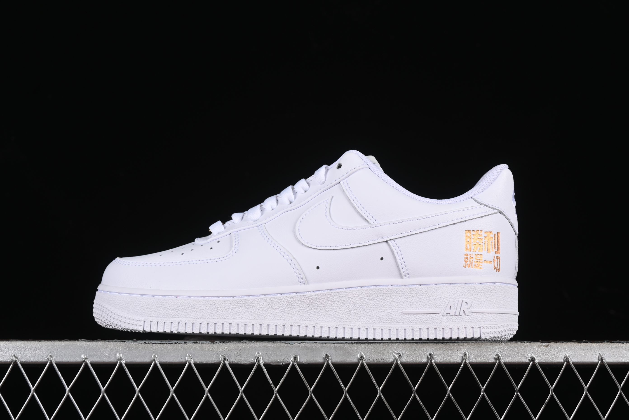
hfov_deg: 27.0
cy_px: 210
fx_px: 1310
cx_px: 314
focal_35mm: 75
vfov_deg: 18.2
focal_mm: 50
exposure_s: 1/125
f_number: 8
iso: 160
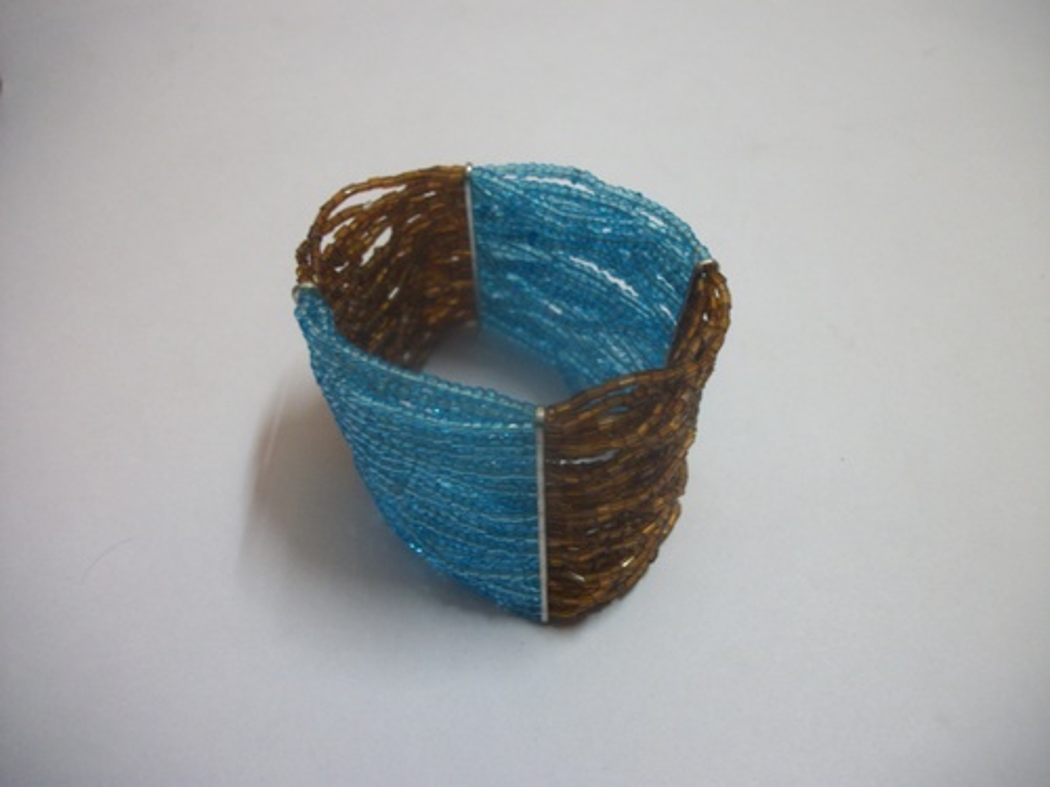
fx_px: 971
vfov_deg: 44.2
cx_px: 525
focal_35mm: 32
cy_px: 394
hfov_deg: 56.8
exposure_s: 1/8
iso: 149
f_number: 2.9
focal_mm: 5.7
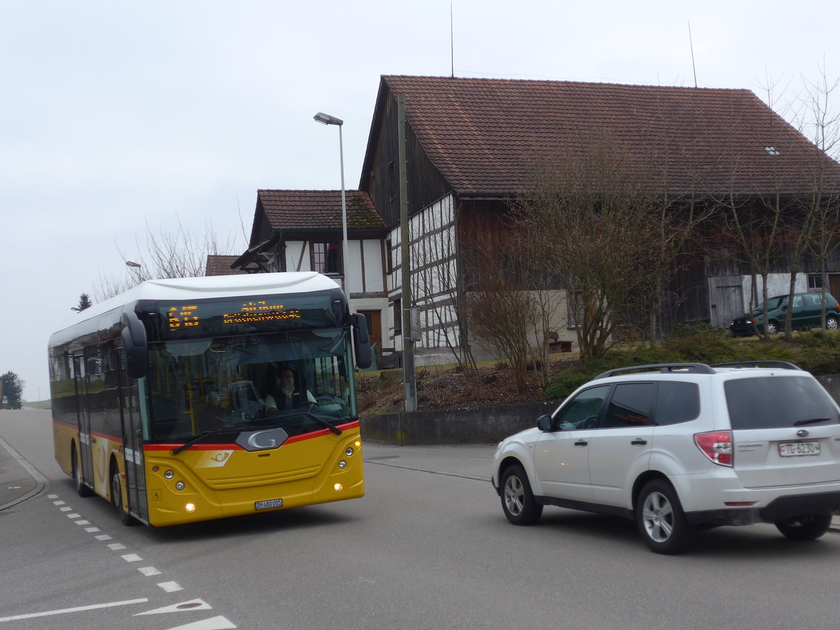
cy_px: 315
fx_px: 1116
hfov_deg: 41.2
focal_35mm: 46
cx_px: 420
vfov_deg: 31.5
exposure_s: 1/640
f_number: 3
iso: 80
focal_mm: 9.5
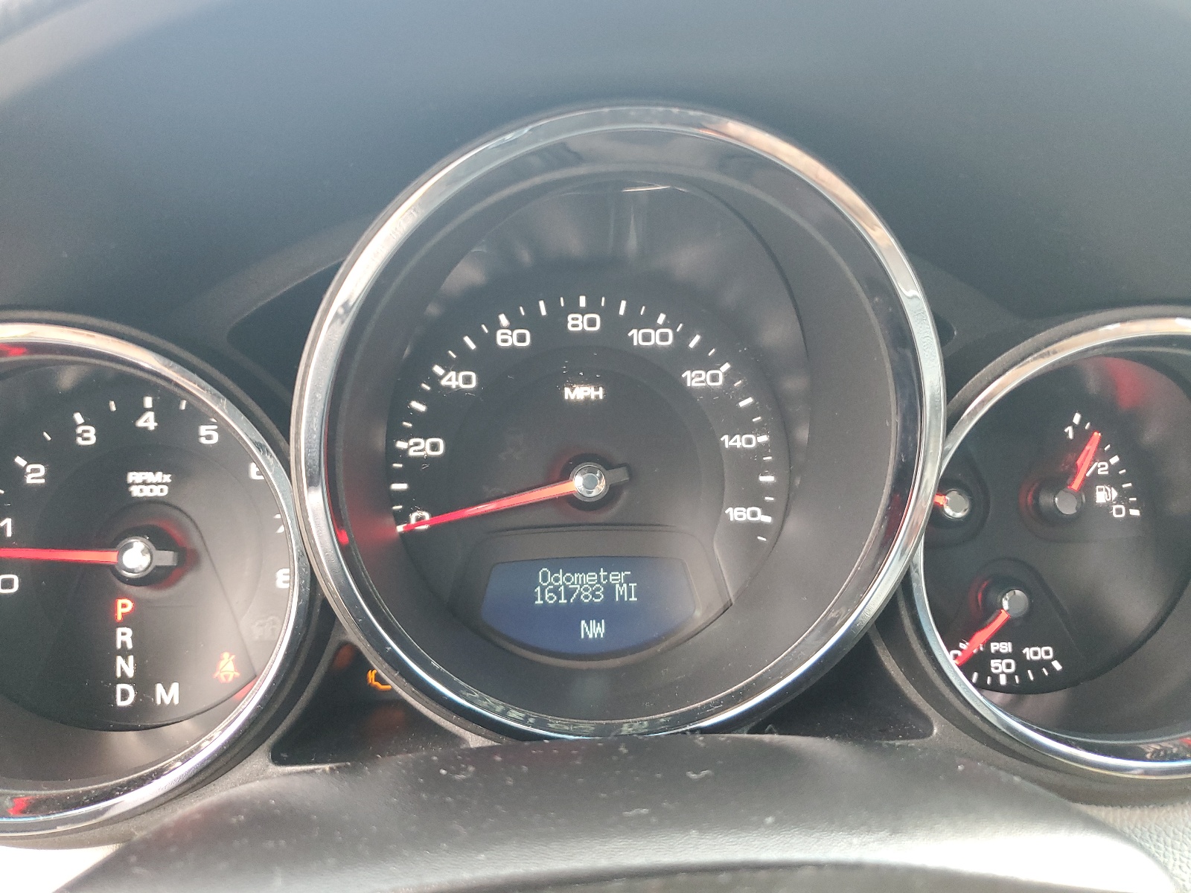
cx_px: 596
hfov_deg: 67.3
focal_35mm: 26
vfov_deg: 53.1
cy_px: 446
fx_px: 895
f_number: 1.5
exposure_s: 1/60.2
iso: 140
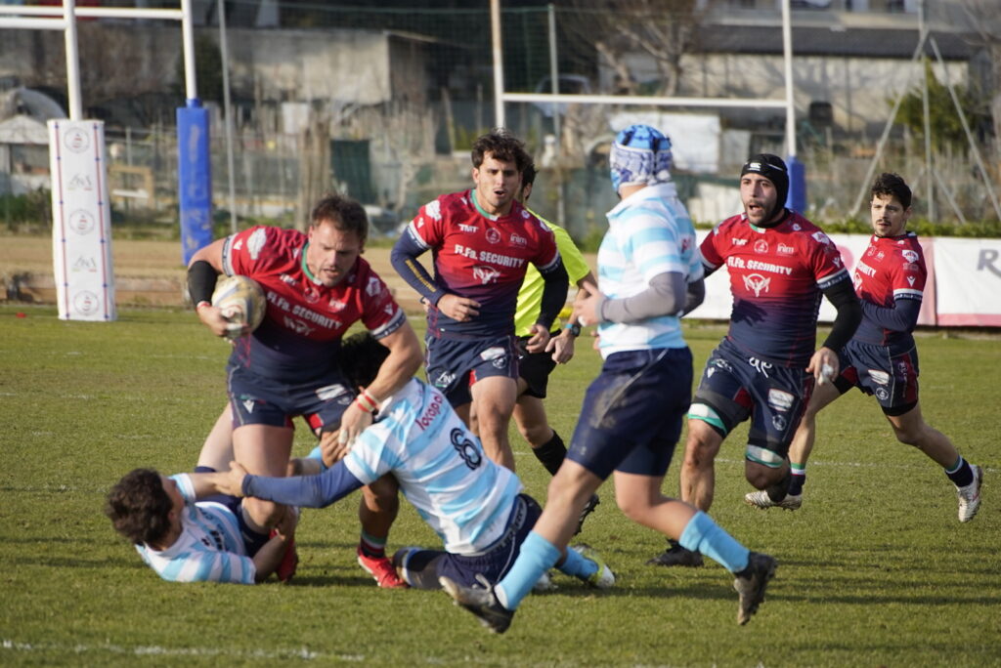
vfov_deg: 3.6
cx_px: 500
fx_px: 10766
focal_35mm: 387
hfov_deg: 5.3
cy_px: 334
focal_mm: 258
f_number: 6.3
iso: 640
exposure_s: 1/1250
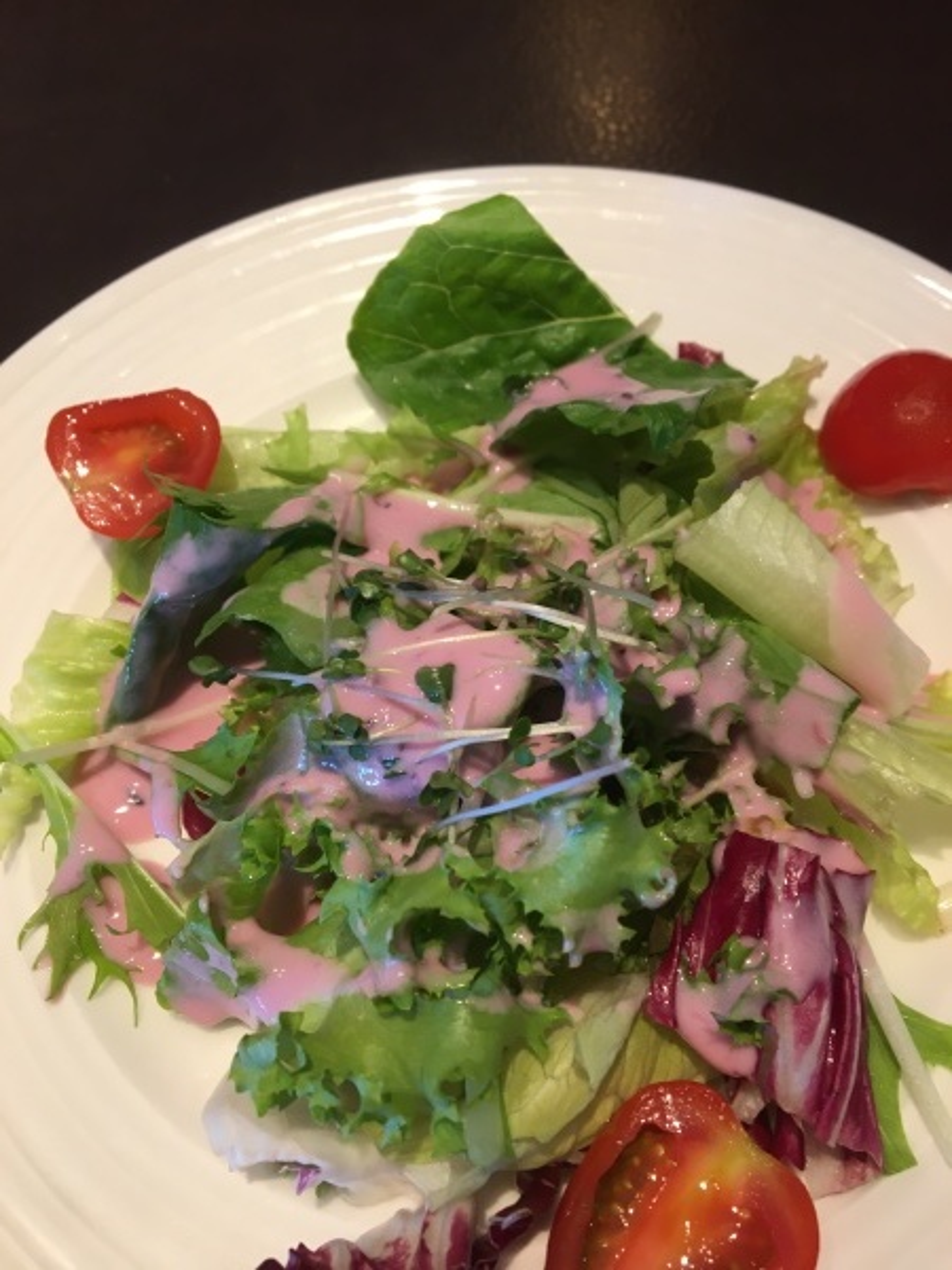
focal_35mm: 29
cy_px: 635
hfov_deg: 48.2
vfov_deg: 61.7
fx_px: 1063
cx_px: 476
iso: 50
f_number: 2.2
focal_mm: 4.15
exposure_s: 1/30
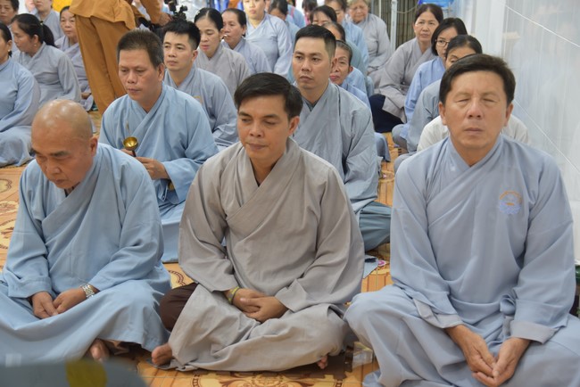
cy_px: 194
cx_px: 290
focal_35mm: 50
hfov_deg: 39.6
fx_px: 806
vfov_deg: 27.0
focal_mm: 50
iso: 1000
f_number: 4
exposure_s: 1/60
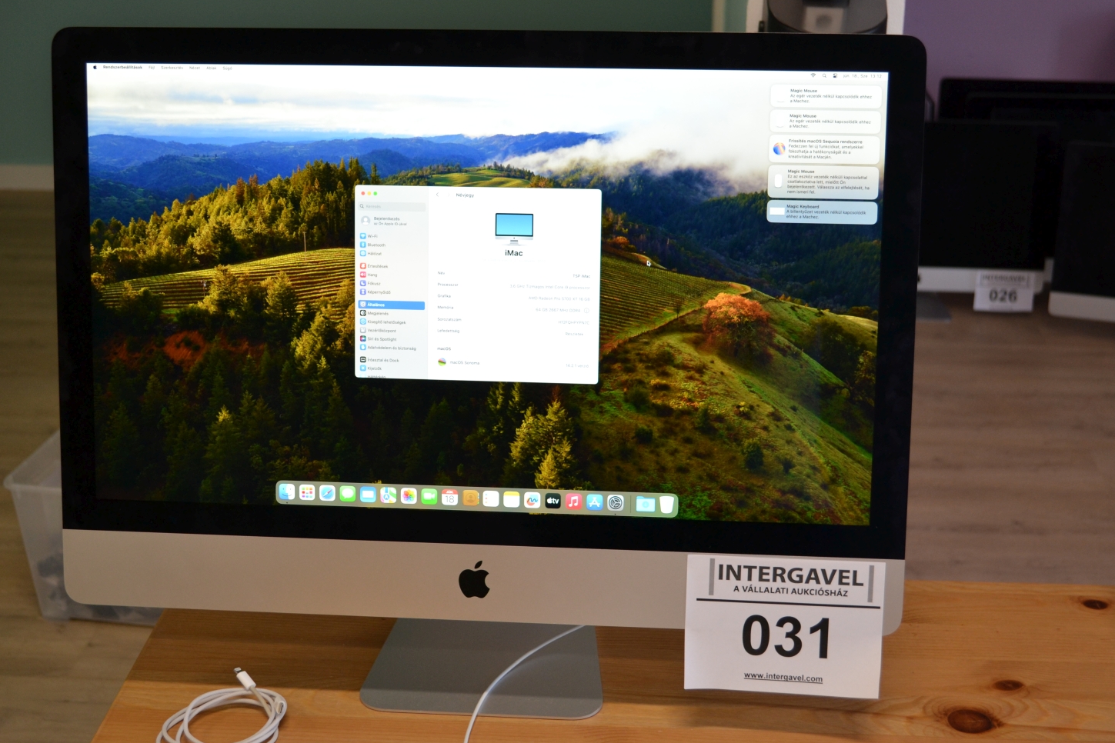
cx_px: 549
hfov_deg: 37.5
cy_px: 354
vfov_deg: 25.5
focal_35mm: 53
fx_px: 1641
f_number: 4.8
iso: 400
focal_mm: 32
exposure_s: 1/40
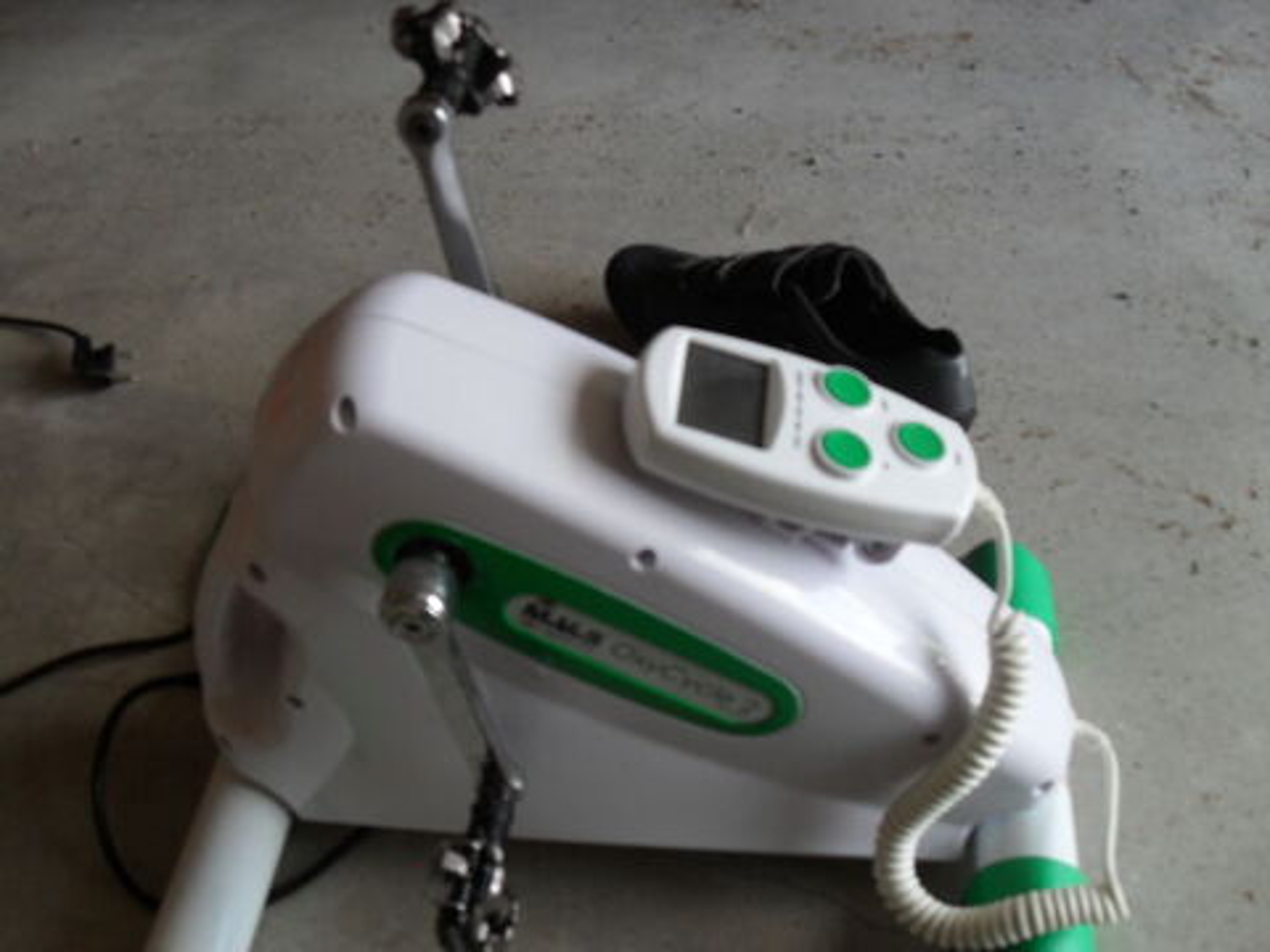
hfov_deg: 52.6
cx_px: 635
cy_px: 476
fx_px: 1284
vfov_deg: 40.7
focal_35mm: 35
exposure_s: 1/45
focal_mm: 6.2
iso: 100
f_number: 2.8
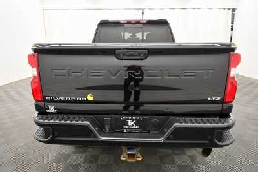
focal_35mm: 24
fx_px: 172
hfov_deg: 73.7
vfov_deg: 53.2
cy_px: 86
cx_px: 129
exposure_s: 1/125
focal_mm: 16
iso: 2000
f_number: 5.3
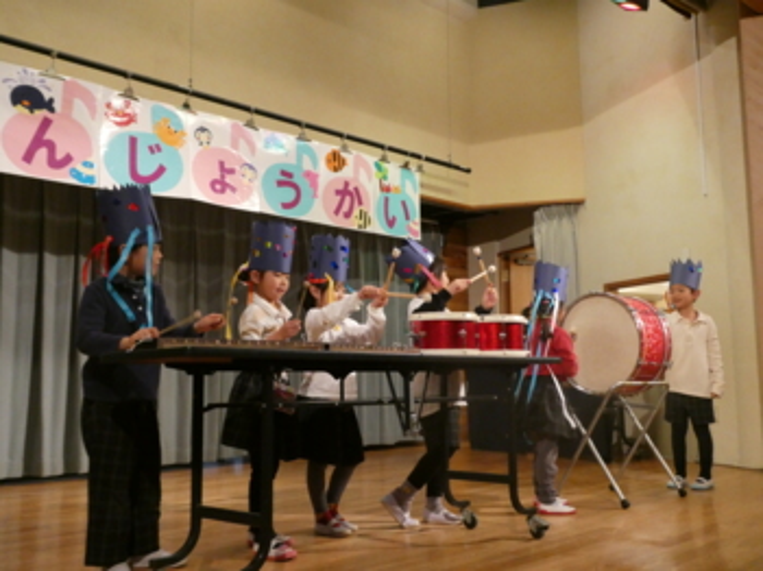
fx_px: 771
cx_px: 382
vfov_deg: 40.7
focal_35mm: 35
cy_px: 286
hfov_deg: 52.7
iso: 800
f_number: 3.7
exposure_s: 1/80
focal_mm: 6.3
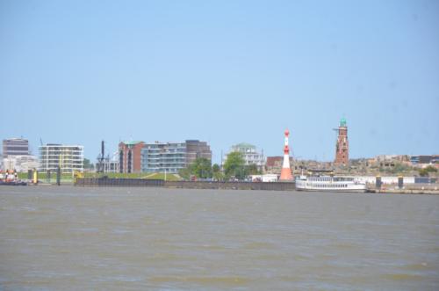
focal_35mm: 158
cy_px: 146
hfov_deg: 13.1
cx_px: 220
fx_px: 1916
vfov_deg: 8.7
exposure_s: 1/320
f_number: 9
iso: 100
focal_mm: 105
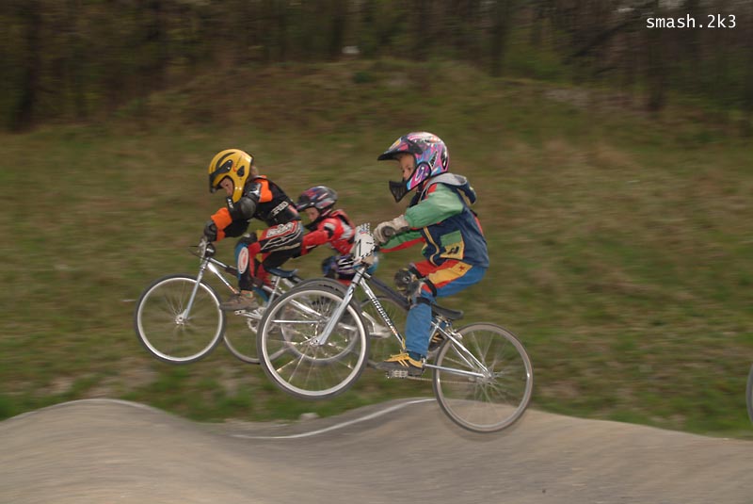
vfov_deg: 25.8
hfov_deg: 37.8
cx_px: 376
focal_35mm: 52
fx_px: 1099
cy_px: 252
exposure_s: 1/125
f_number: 9.5
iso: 100
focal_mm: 35
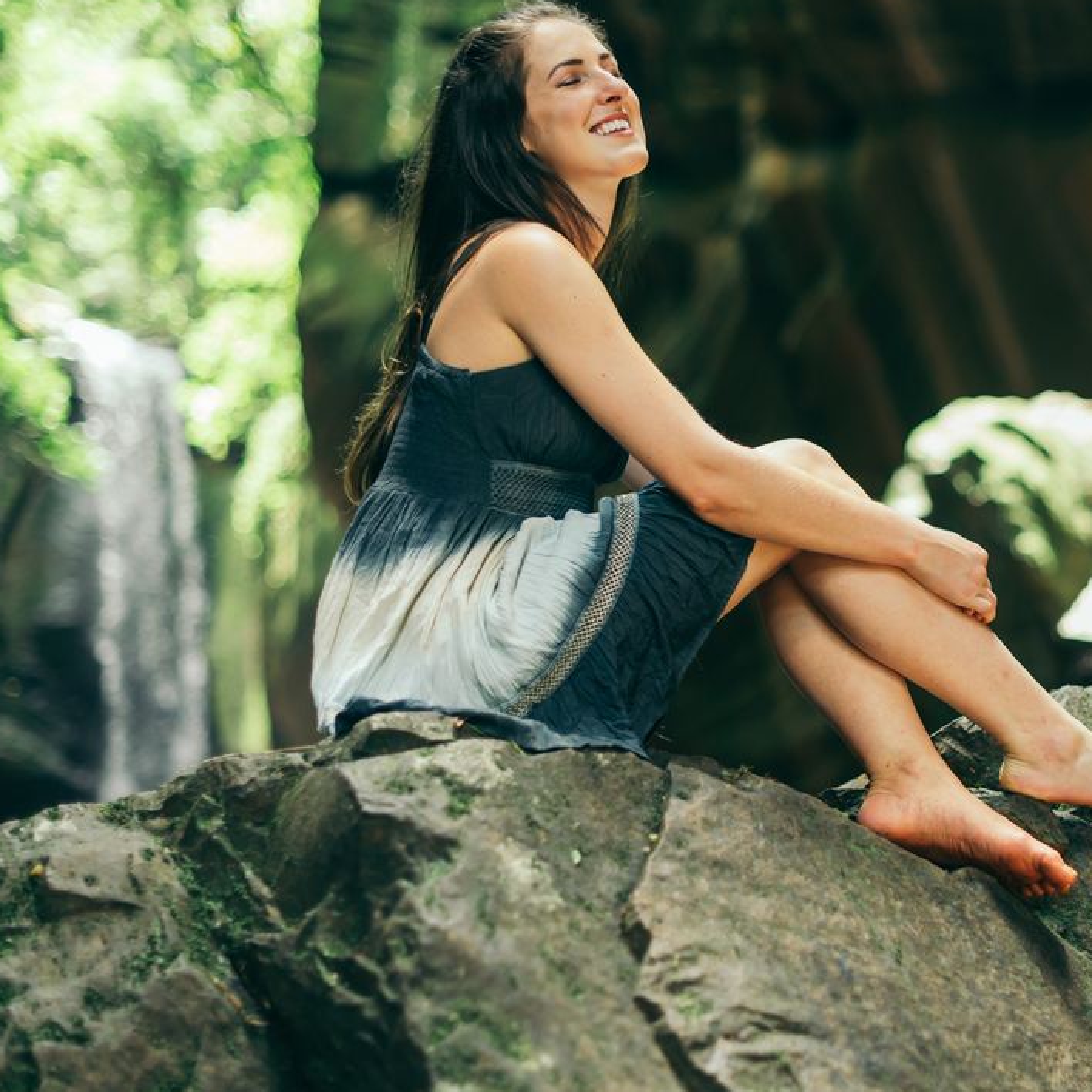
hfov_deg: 23.8
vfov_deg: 24.0
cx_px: 790
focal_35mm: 72
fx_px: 2570
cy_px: 529
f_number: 1.8
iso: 320
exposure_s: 1/400
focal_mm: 50
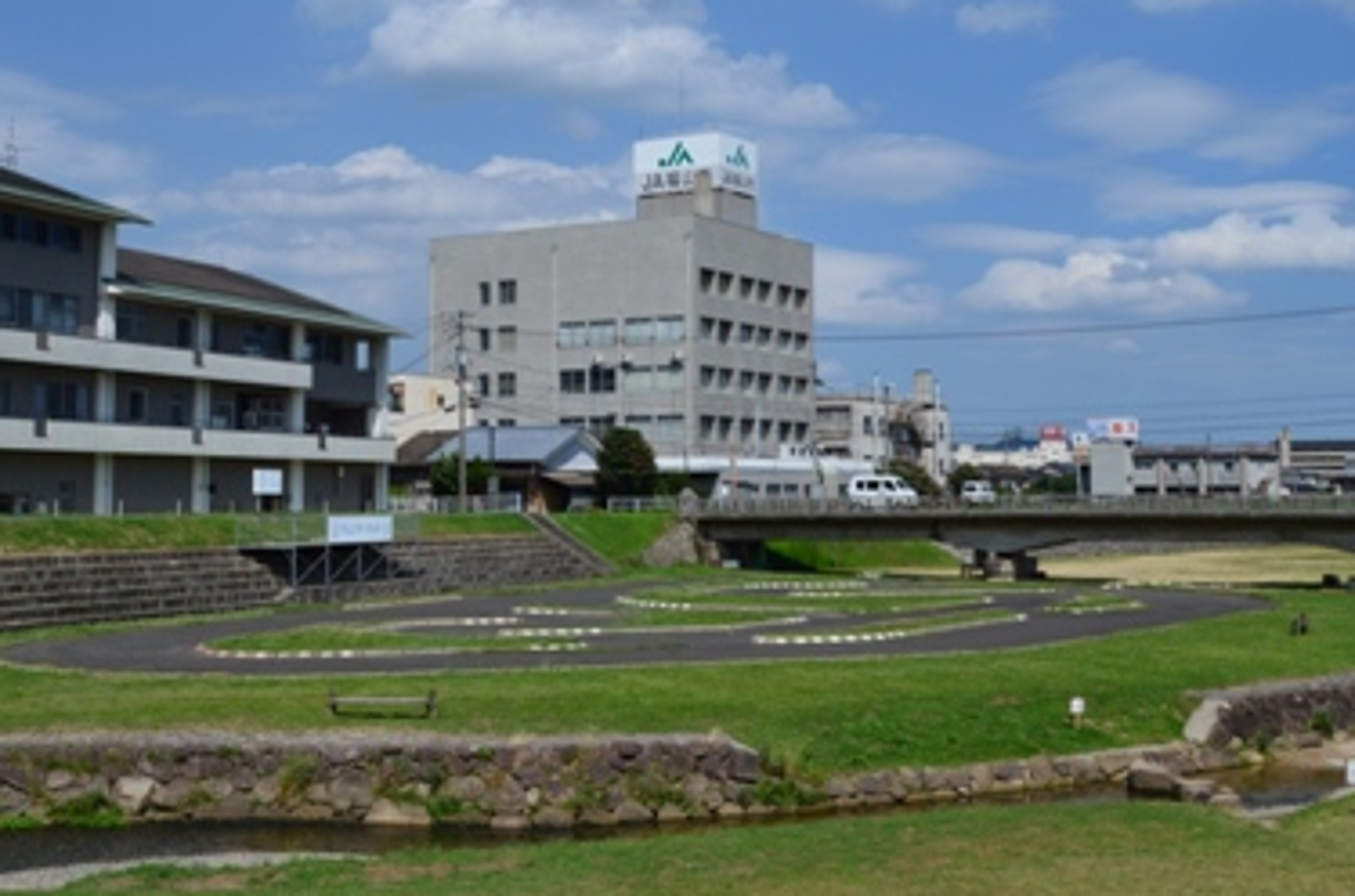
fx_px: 1652
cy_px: 385
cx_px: 697
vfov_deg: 30.3
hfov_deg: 44.6
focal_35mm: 44
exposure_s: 1/200
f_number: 13
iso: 100
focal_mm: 22
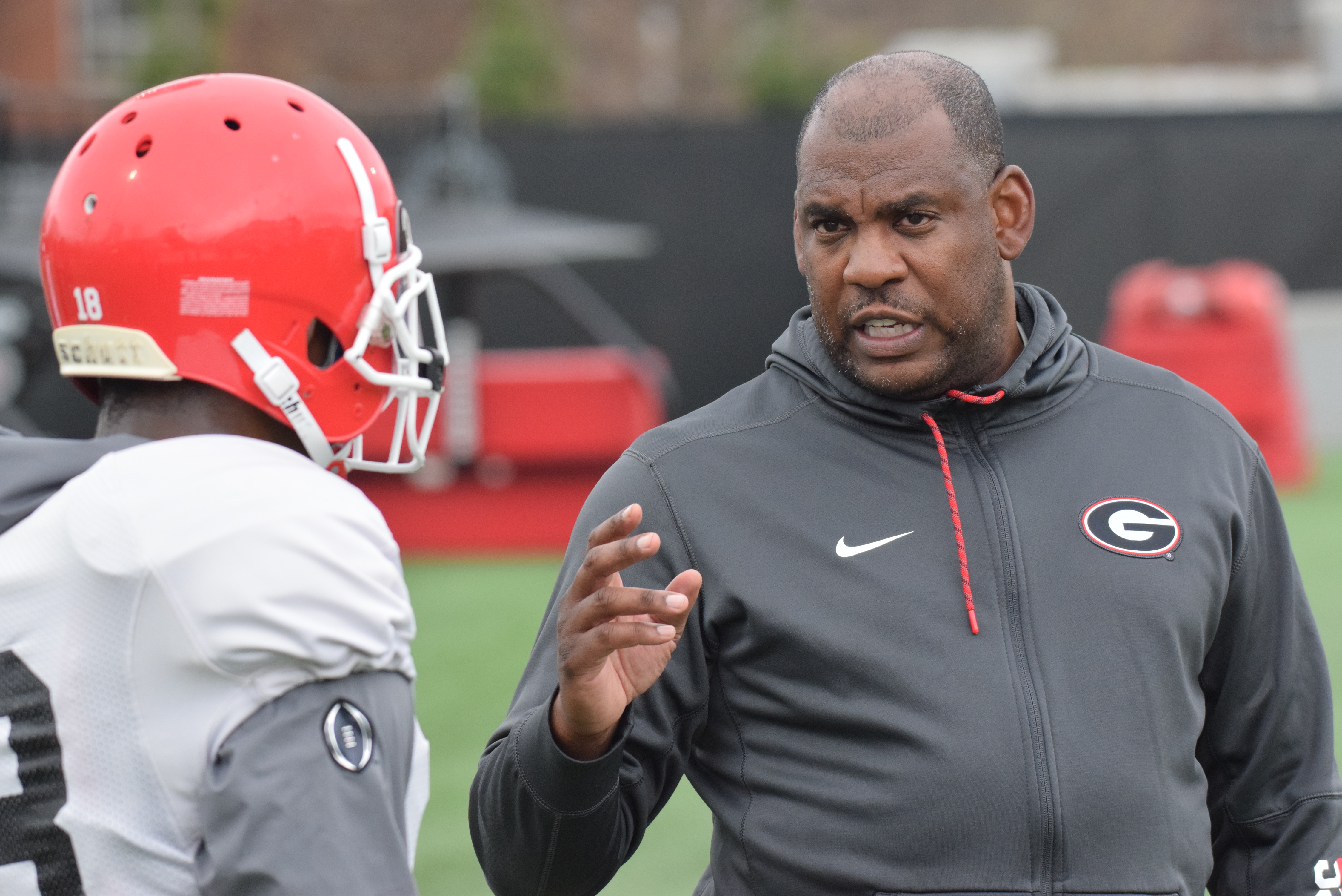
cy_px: 448
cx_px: 671
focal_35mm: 300
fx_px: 11186
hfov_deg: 6.9
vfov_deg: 4.6
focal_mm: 200
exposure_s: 1/2000
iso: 1600
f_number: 5.6
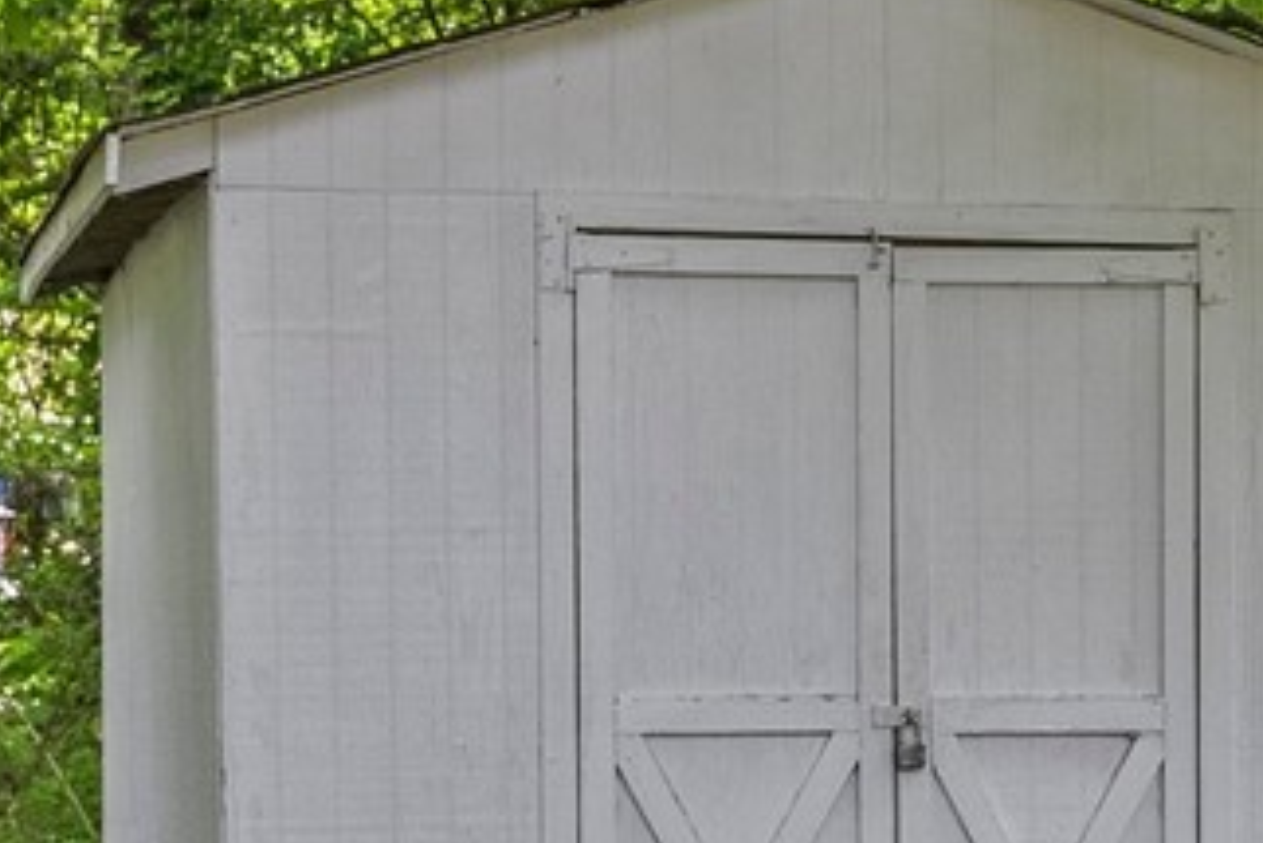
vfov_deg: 11.6
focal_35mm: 118
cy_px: 635
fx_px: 4141
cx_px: 1167
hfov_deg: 17.1
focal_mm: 35
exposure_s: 1/30
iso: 800
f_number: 8
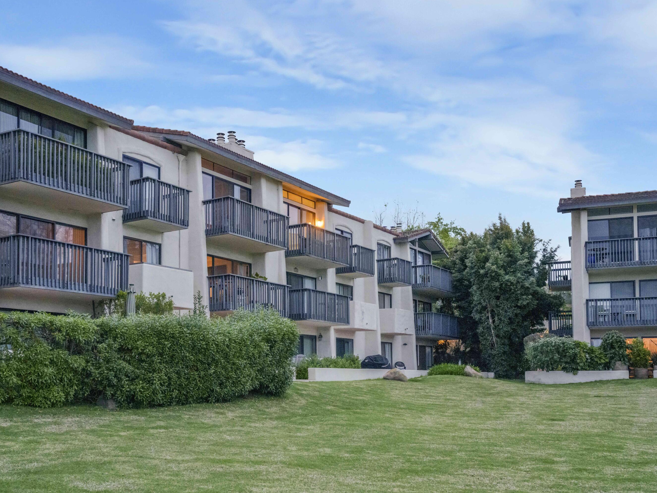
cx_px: 312
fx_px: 721
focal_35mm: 38
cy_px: 246
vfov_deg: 37.7
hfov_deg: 49.0
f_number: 10
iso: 16000
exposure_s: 1/40
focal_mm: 35
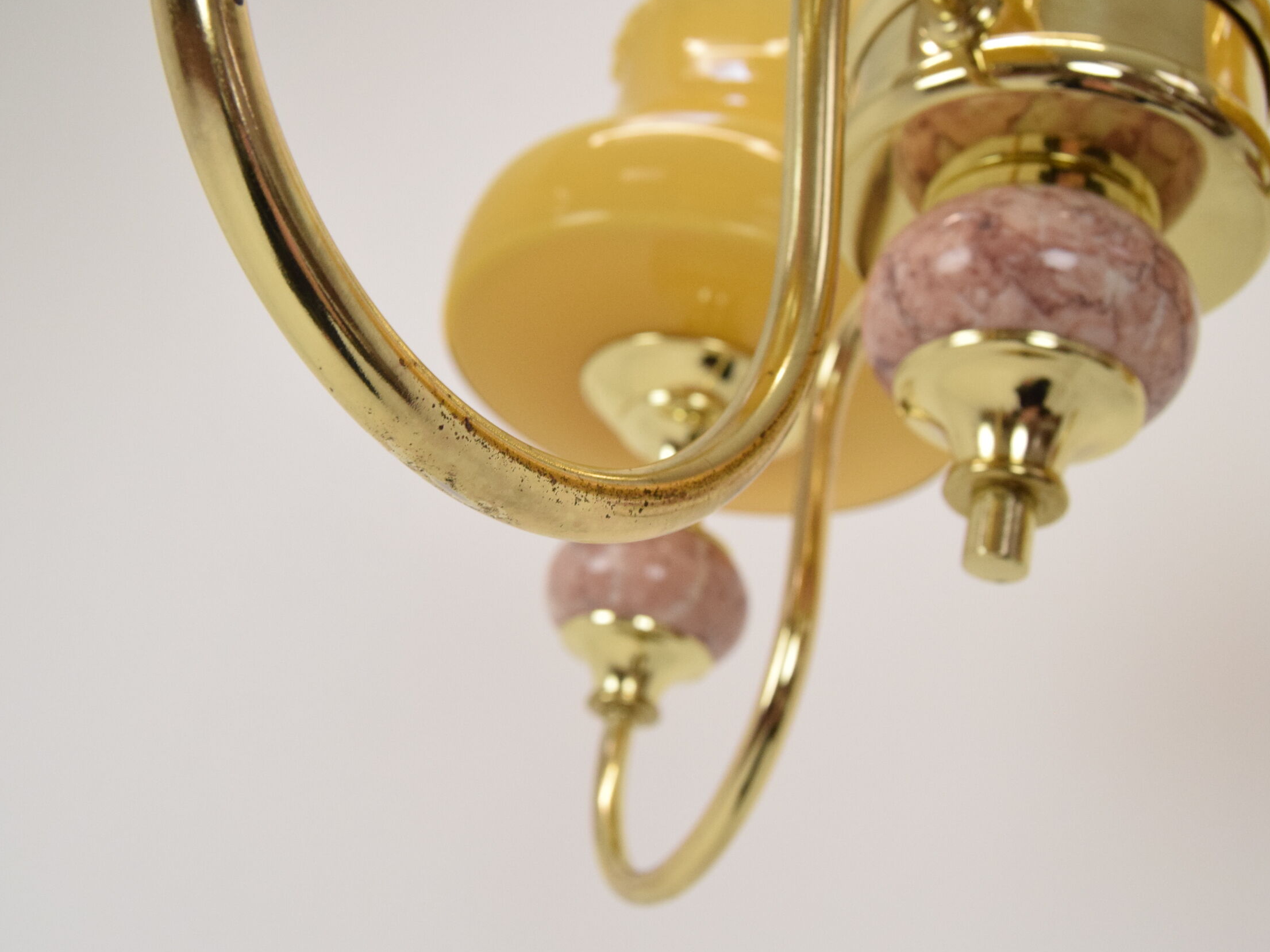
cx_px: 533
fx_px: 1577
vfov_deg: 33.6
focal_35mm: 43
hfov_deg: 43.7
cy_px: 489
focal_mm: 22
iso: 1600
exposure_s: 1/250
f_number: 8
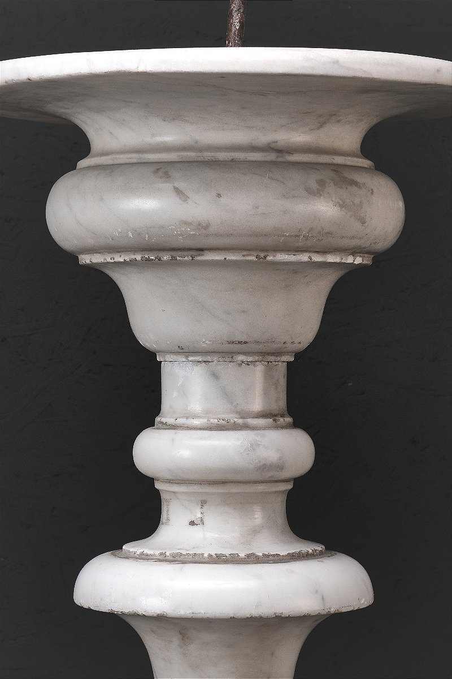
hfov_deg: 11.4
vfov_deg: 17.1
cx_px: 226
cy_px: 340
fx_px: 2260
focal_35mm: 120
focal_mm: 80
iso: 640
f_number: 11
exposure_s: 1/60
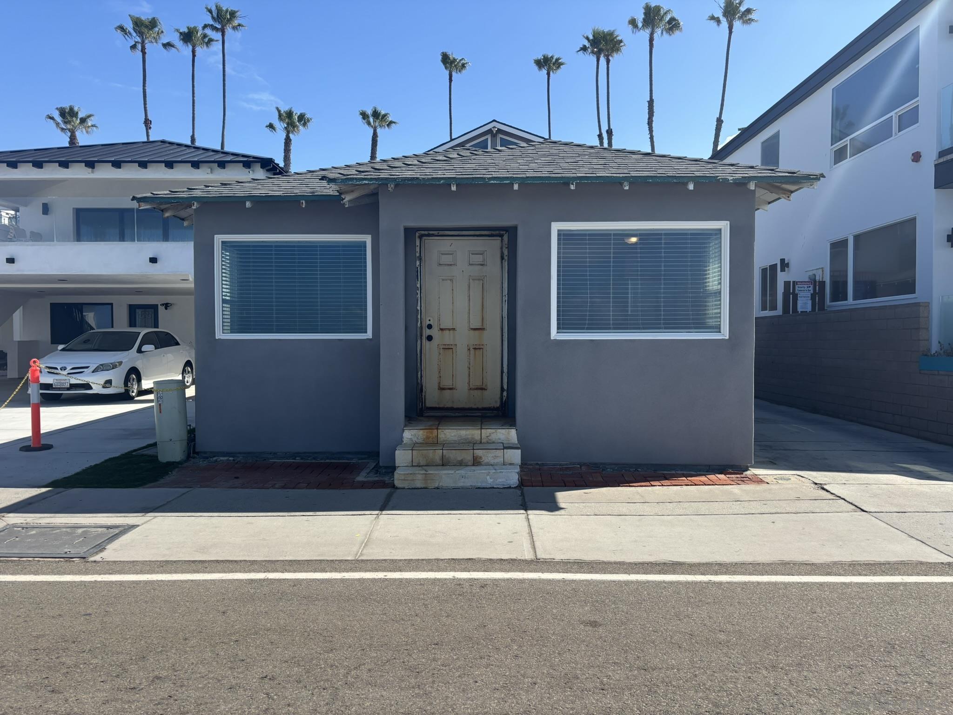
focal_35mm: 26
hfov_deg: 67.3
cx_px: 476
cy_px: 358
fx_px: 716
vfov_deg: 53.1
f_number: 1.6
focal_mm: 5.96
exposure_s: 1/2857
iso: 50
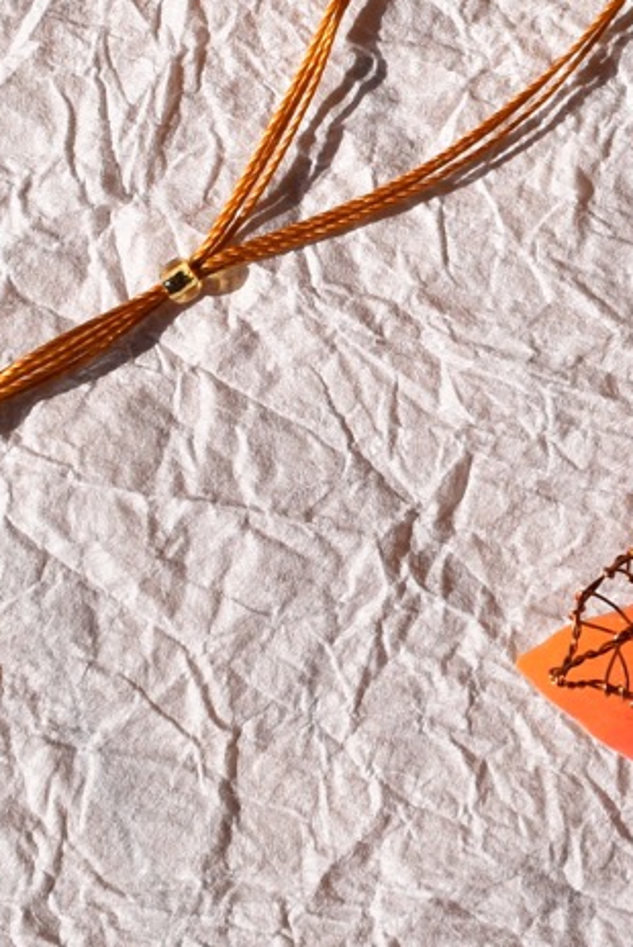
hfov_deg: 21.2
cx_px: 625
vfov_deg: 32.4
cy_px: 446
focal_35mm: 62
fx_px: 1633
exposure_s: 1/500
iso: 200
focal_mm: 24
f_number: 11
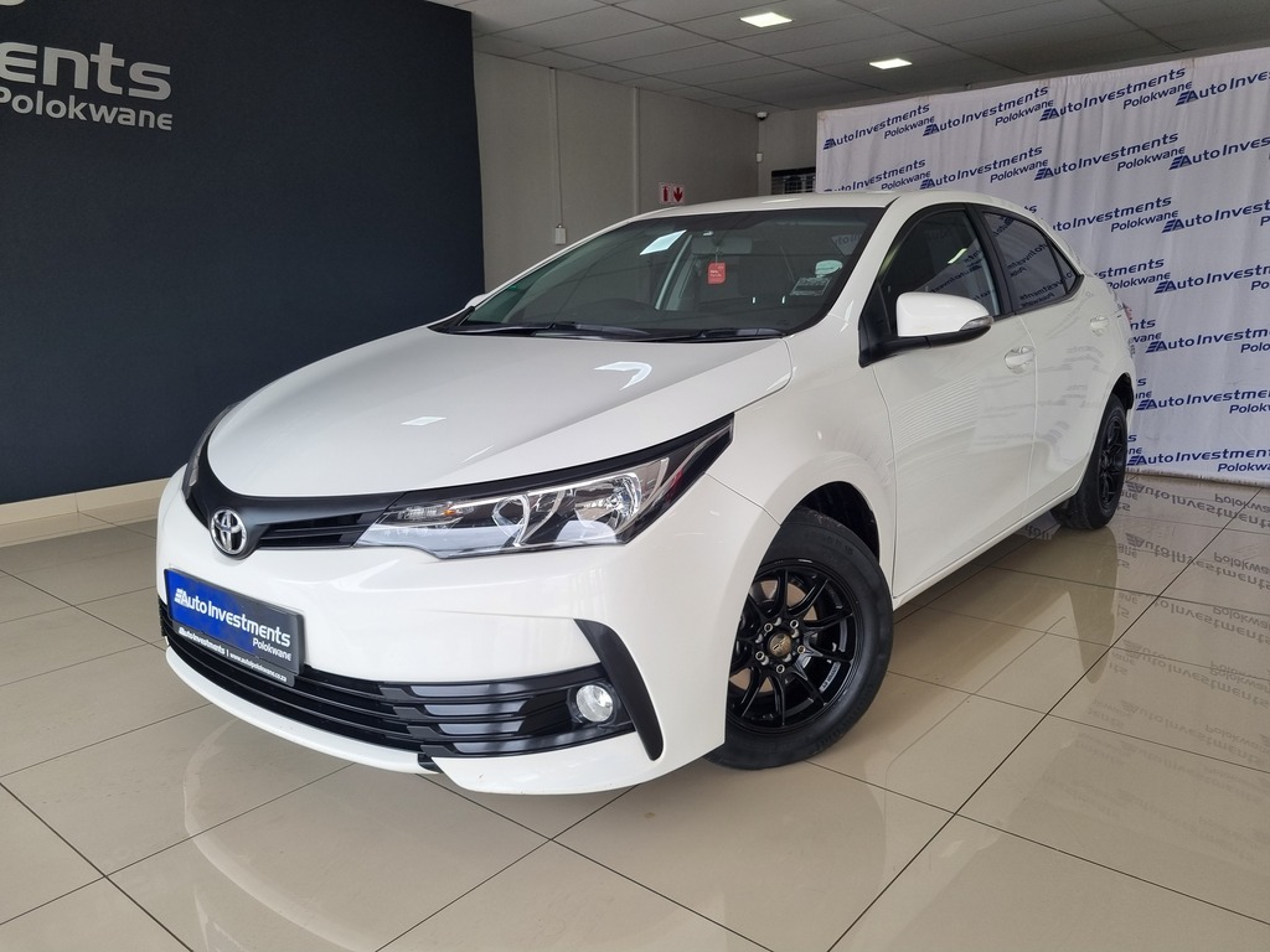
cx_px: 635
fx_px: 954
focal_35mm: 26
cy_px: 476
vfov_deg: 53.1
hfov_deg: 67.3
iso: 50
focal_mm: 5.4
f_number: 1.8
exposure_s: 1/236
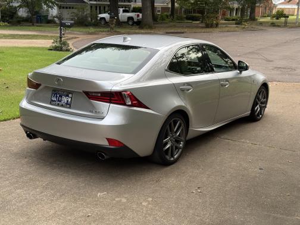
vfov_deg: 30.3
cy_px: 112
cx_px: 150
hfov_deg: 39.7
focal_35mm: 48
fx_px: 416
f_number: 1.78
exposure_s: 1/87
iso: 100
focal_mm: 6.76
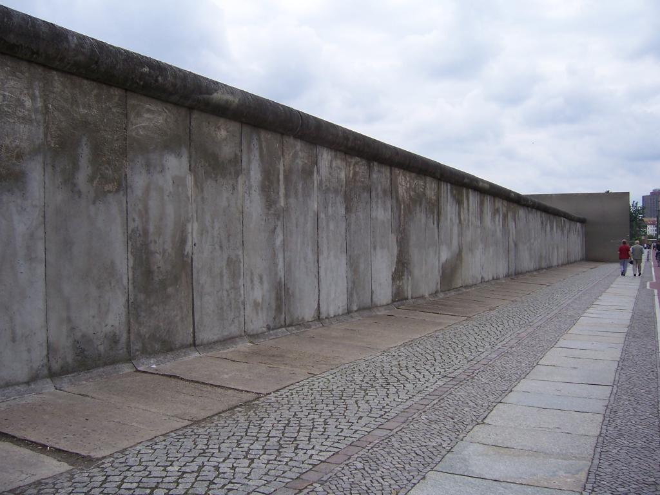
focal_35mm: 36
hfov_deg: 51.4
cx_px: 330
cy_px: 248
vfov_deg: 39.7
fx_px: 686
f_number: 3
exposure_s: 1/750
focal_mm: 6
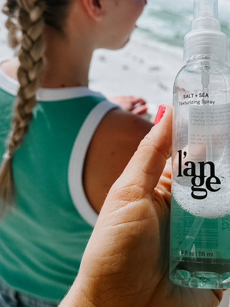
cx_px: 159
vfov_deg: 37.5
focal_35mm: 50
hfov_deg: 28.8
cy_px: 86
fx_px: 443
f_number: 1.8
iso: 80
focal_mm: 6.86
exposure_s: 1/8900
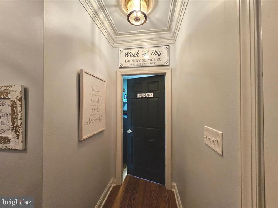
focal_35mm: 13
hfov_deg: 106.2
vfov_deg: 89.9
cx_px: 139
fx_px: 104
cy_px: 104
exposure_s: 1/60
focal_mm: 2.2
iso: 320
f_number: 2.2
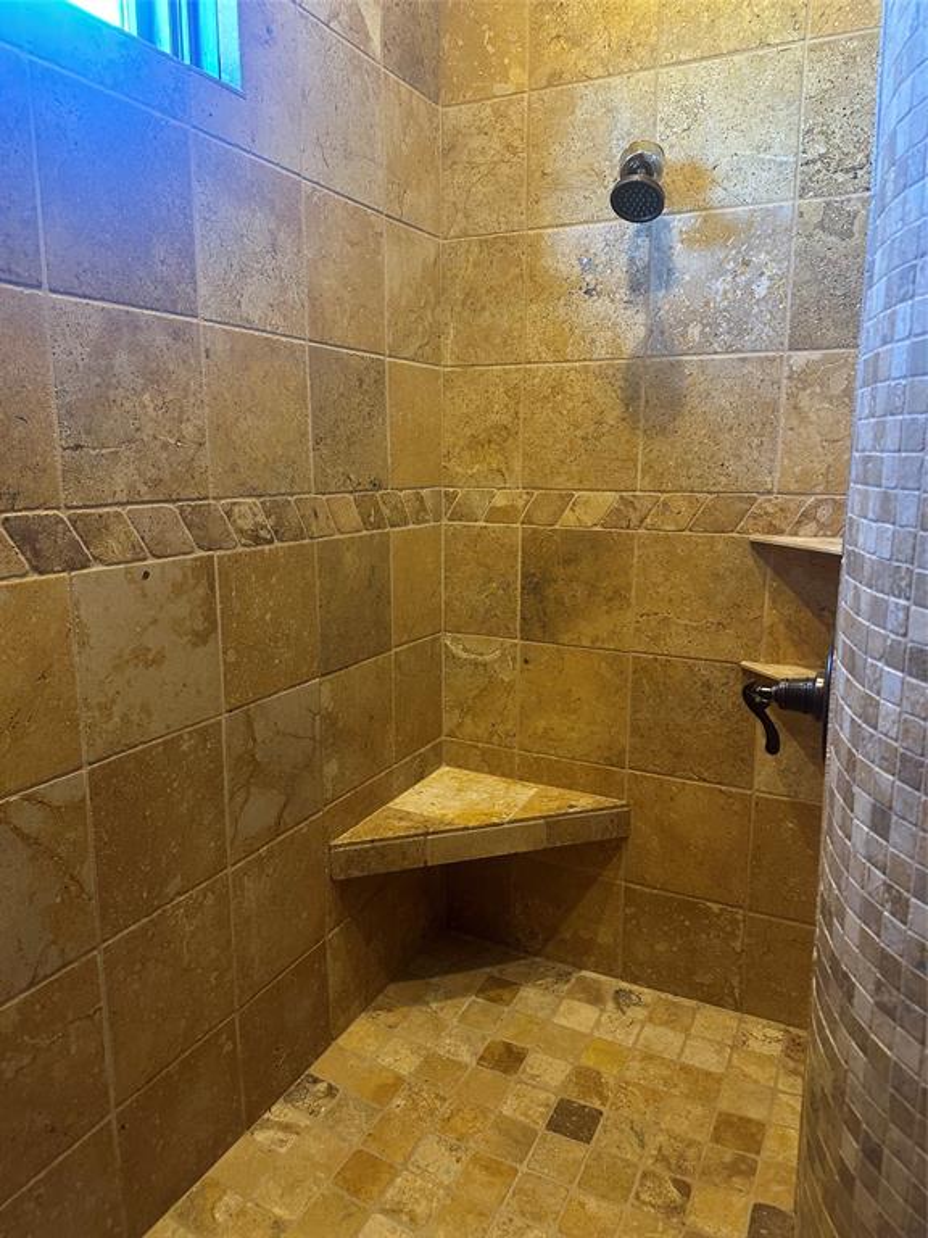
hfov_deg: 56.8
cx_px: 464
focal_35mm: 24
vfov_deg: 71.6
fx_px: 858
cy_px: 619
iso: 250
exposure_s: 1/60
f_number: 1.78
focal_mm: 6.86
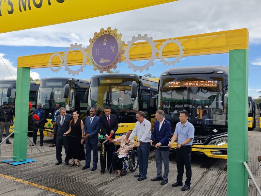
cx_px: 130
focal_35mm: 30
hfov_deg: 60.0
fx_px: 226
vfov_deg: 46.8
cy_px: 98
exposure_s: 1/1360
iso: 50
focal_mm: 5.84
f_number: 1.6
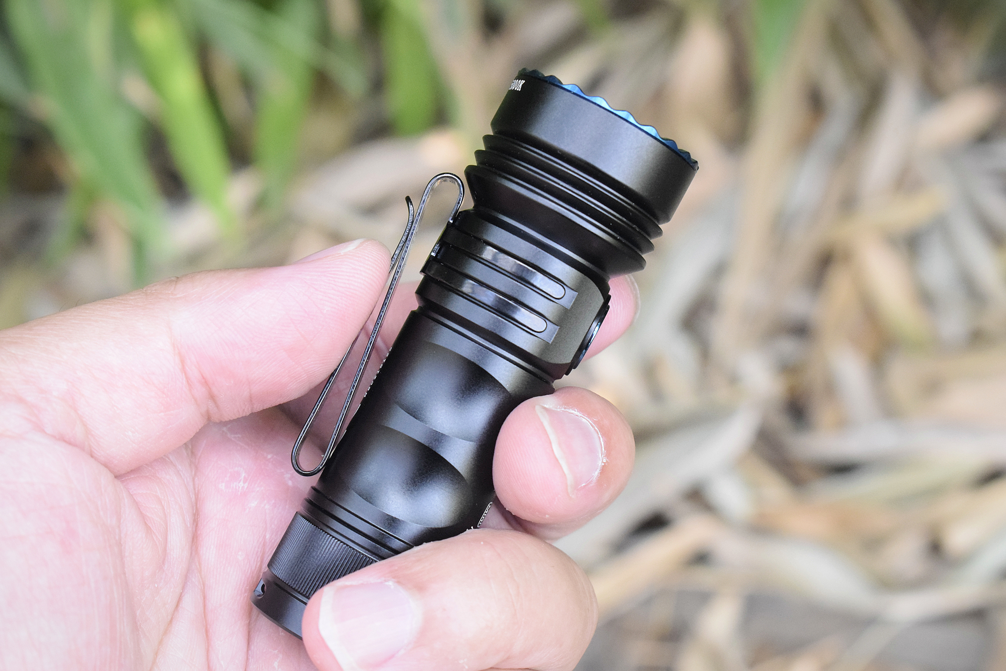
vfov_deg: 16.6
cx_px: 503
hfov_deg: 24.6
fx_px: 2305
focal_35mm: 82
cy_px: 336
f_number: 8
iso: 3200
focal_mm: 55
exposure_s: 1/250
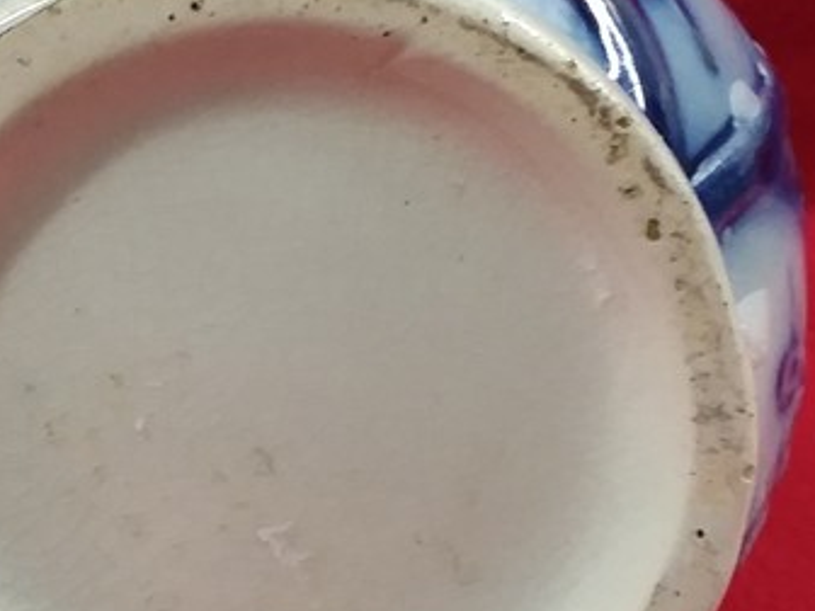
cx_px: 289
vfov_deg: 21.3
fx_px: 1625
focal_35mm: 69
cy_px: 356
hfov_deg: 28.0
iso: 125
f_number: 1.9
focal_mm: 2.47
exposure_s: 1/30
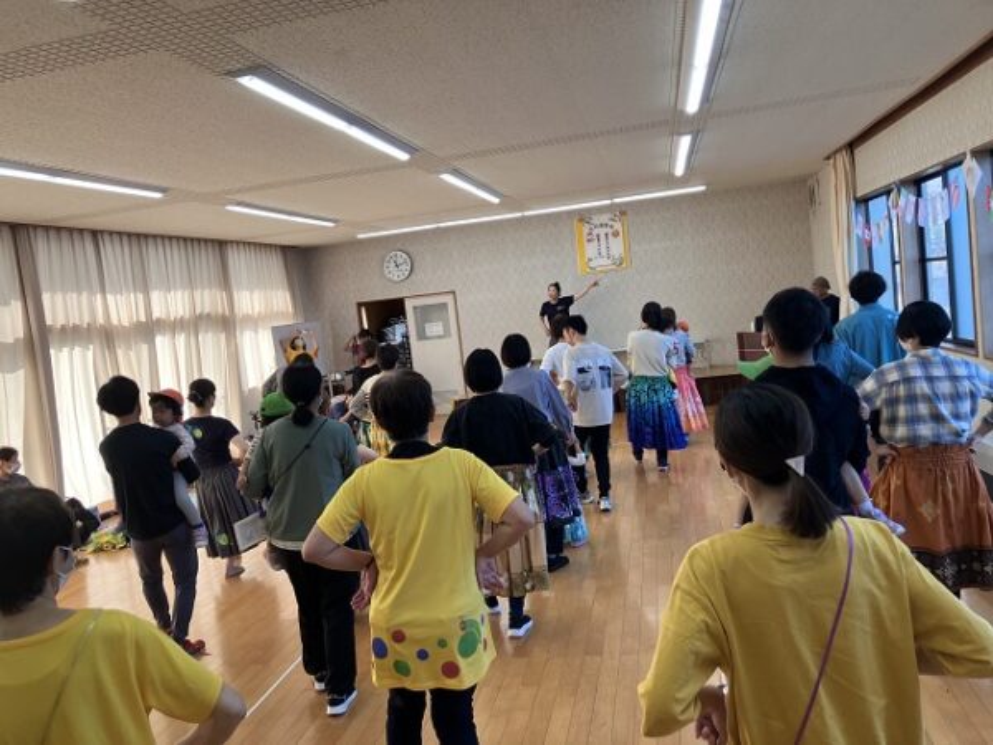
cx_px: 496
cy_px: 372
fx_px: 803
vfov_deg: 49.7
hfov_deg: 63.4
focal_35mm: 28
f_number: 1.8
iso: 32
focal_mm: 3.99
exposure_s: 1/121
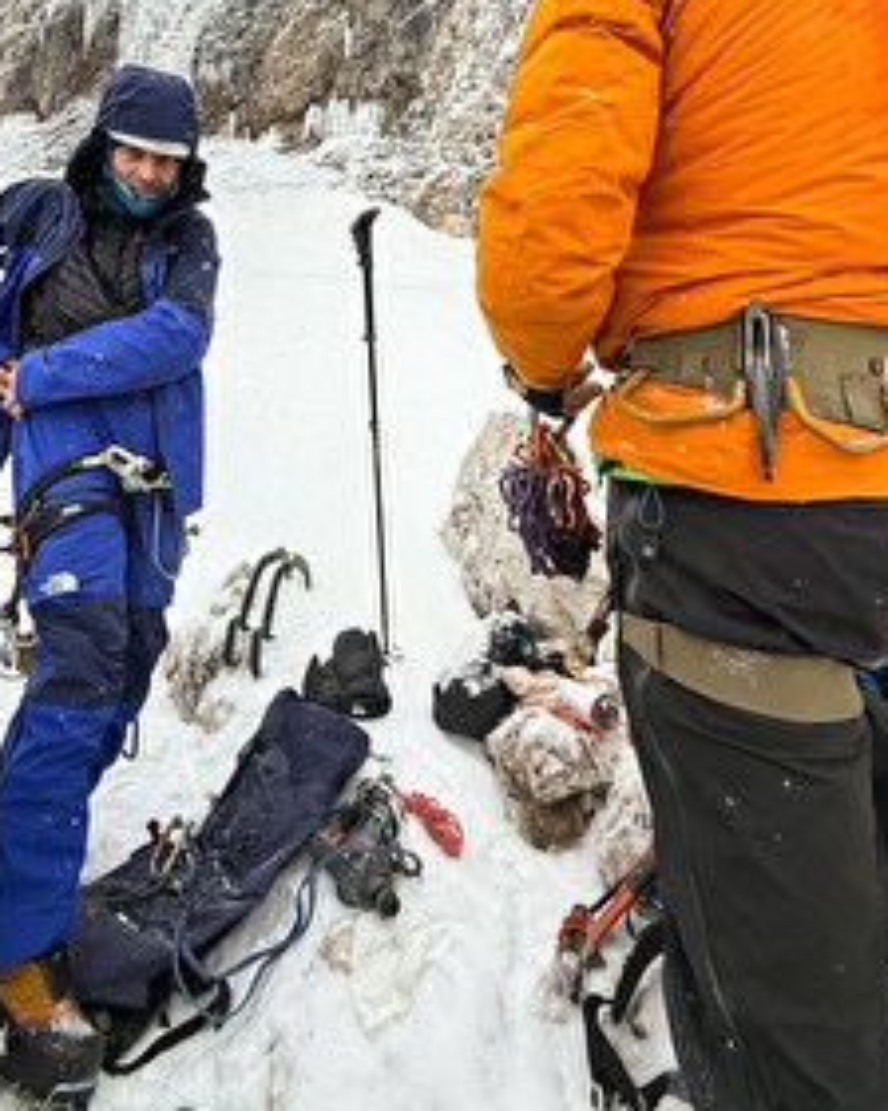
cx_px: 375
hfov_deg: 65.2
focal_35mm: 21
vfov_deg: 73.8
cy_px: 321
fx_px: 690
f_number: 2.2
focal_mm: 2.22
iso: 50
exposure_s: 1/540
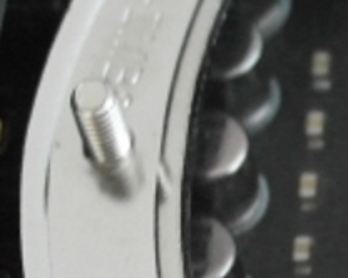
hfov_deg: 7.1
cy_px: 124
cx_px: 698
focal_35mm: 263
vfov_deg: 5.9
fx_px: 2706
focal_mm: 24
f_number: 3.5
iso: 1600
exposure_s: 1/20
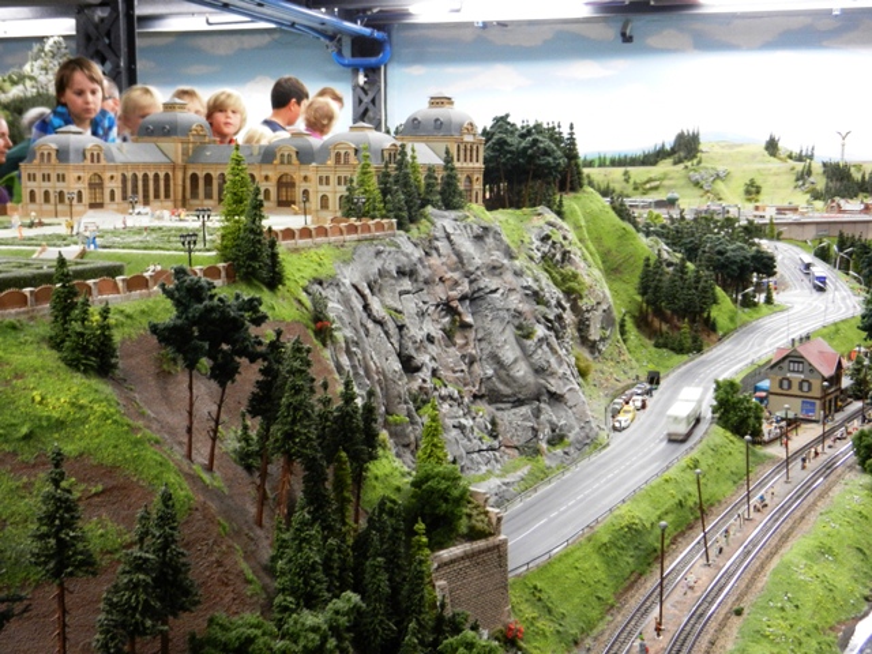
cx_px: 436
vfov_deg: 32.2
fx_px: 1134
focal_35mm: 45
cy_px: 327
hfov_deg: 42.1
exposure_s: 1/10
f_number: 4.2
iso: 400
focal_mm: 8.2
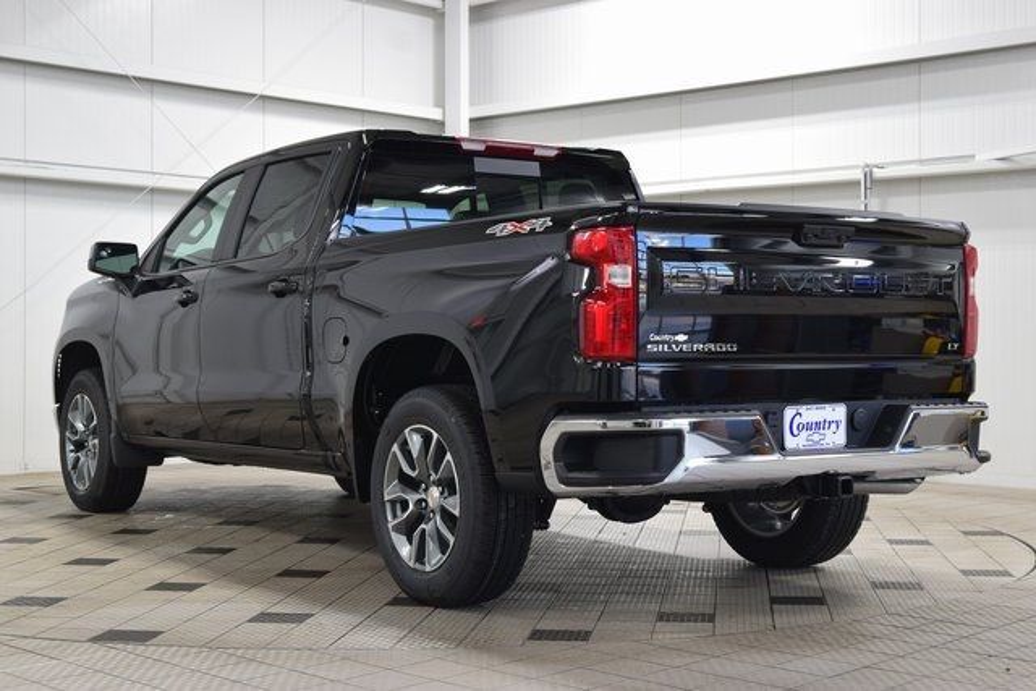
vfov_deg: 25.1
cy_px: 346
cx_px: 518
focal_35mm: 54
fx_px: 1554
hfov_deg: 36.9
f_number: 6.3
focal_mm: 36
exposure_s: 1/15
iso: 560
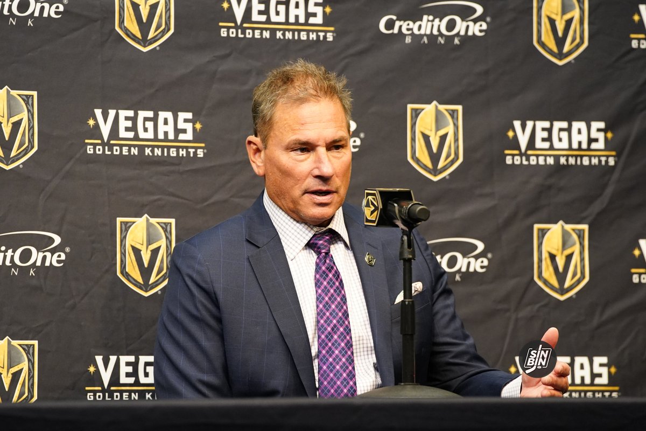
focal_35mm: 200
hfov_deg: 10.3
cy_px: 216
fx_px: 3589
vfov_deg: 6.9
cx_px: 323
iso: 4000
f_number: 4
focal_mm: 200
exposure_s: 1/250
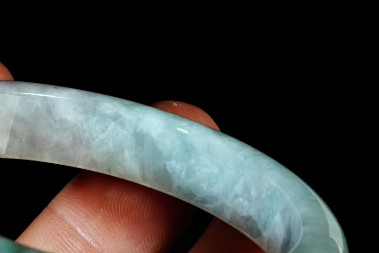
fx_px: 2211
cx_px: 118
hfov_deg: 9.8
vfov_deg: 6.5
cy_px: 84
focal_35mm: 210
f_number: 20
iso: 100
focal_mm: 82
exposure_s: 1/160
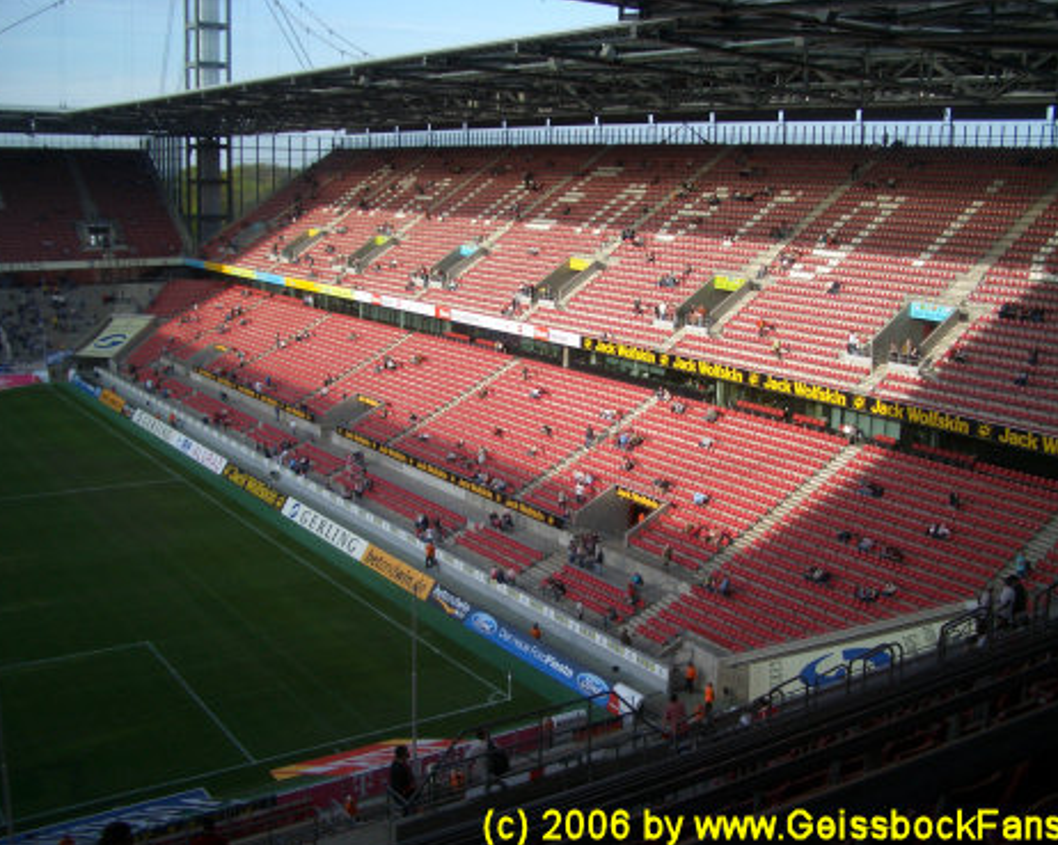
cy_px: 427
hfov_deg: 49.1
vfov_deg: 40.1
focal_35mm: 37
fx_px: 1158
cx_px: 556
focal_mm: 5.8
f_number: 2.6
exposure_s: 1/500
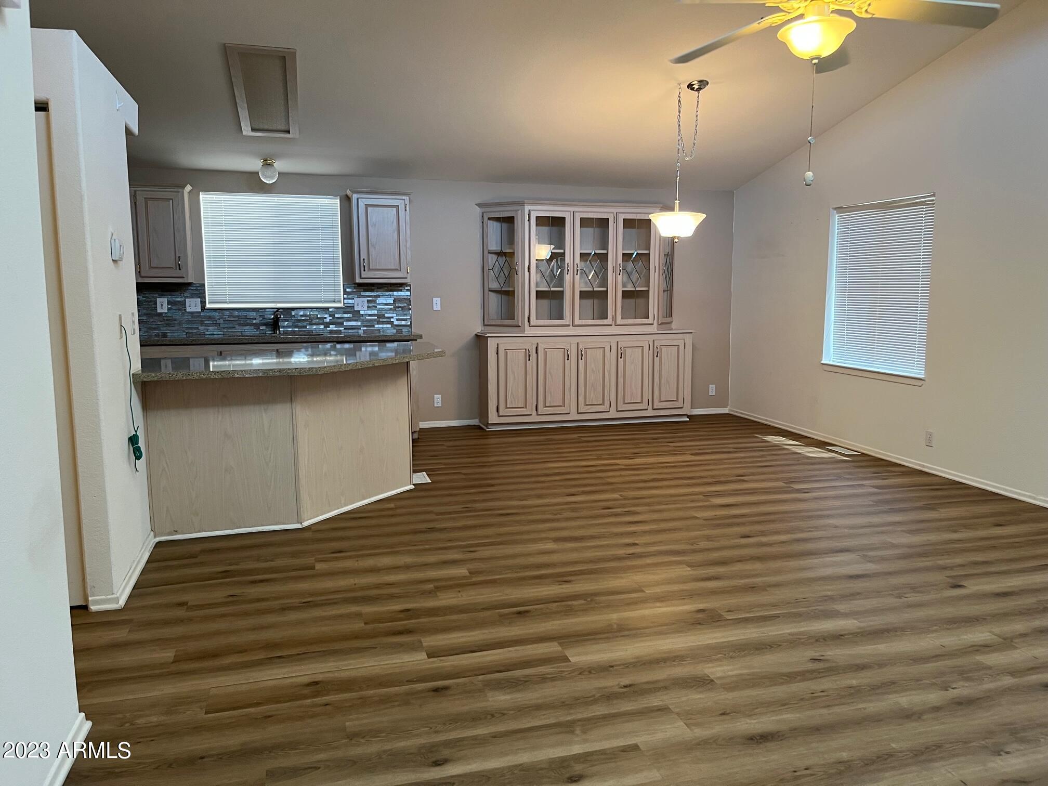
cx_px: 524
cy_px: 393
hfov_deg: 67.3
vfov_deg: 53.1
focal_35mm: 26
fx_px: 787
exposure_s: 1/60
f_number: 1.6
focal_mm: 5.1
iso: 125
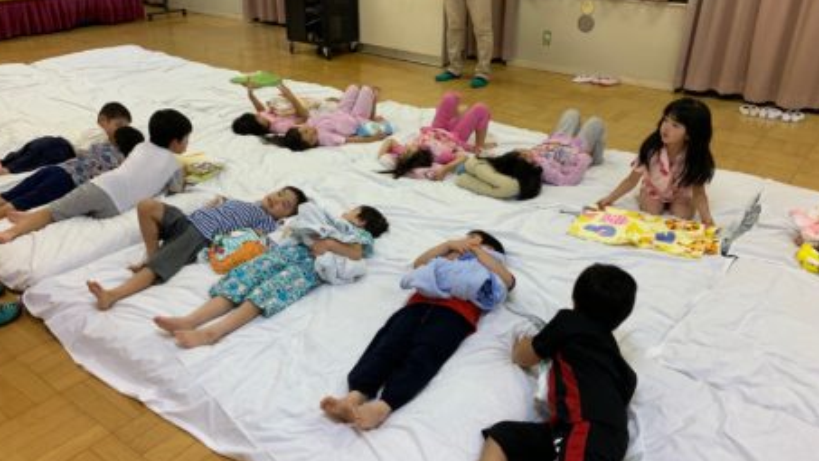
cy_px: 251
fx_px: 652
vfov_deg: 38.9
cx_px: 407
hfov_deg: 64.3
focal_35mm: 30
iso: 64
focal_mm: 4.25
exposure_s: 1/50
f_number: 1.8
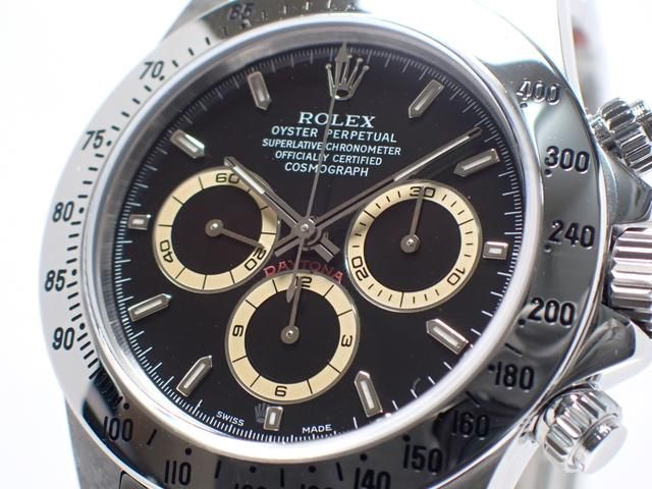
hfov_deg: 19.6
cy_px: 244
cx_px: 326
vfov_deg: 14.8
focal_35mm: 100
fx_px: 1884
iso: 250
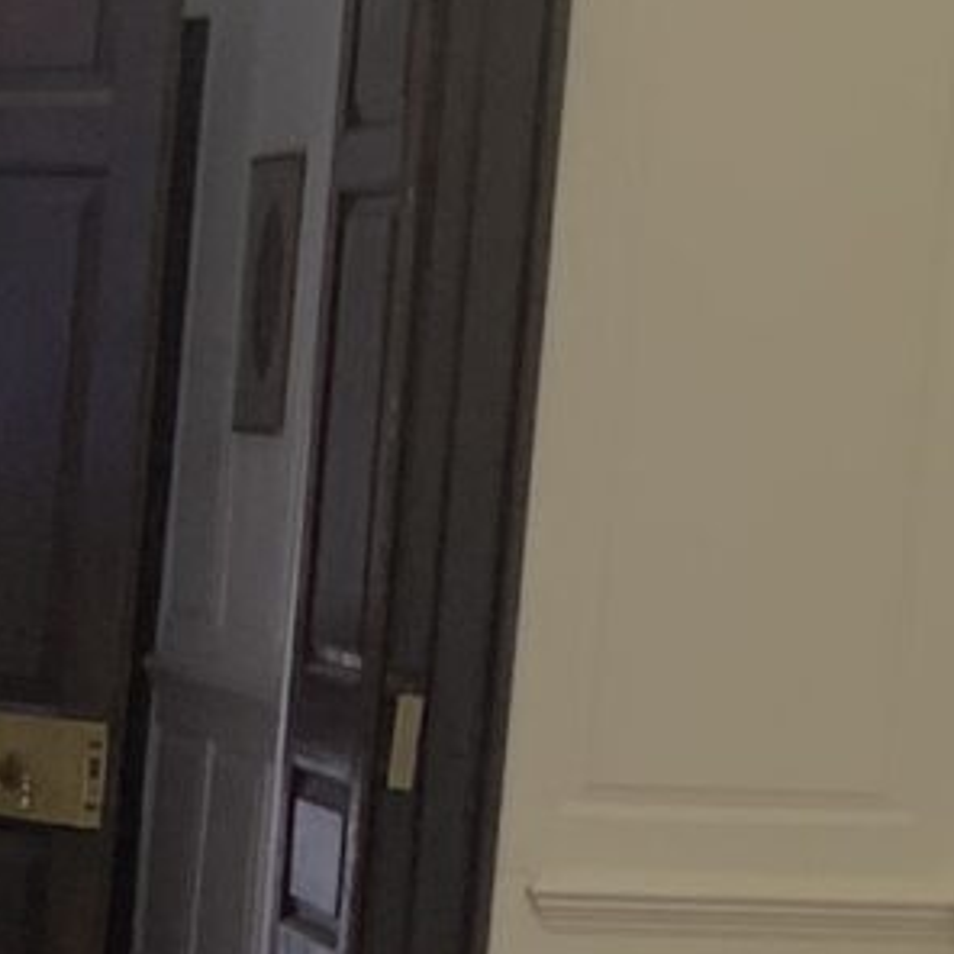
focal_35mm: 199
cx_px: -1521
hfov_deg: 8.0
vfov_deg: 8.6
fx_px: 6205
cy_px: 1476
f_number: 1.8
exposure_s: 1/50
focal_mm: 4.25
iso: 80
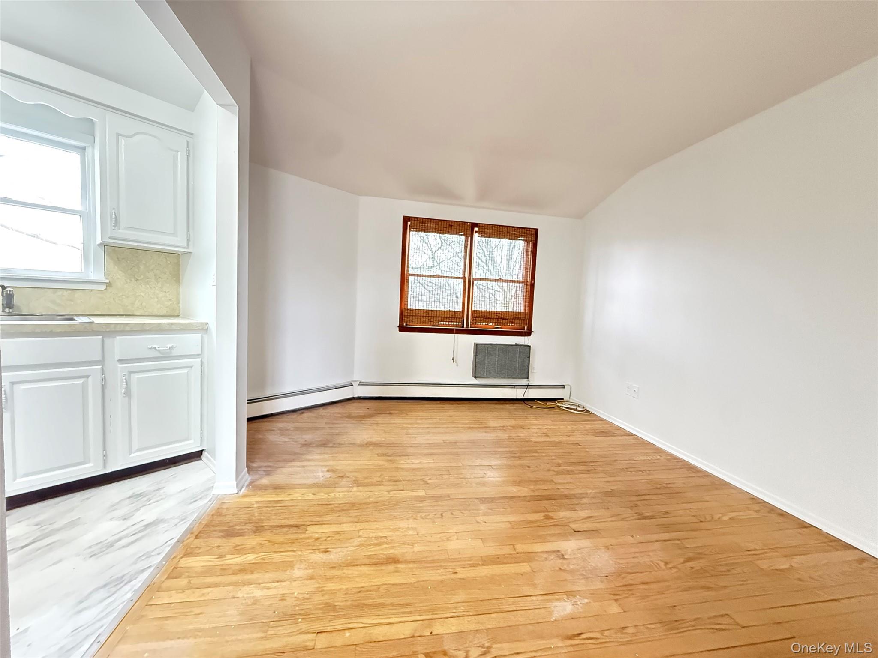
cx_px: 439
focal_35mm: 14
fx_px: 355
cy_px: 329
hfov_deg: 102.1
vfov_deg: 85.7
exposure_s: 1/30
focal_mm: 2.22
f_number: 2.2
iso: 1250
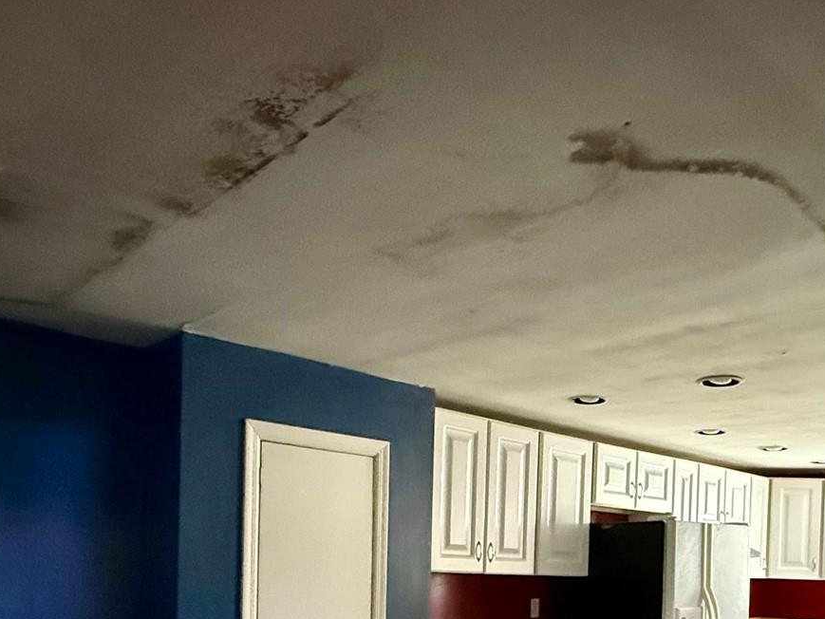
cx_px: 428
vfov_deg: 39.4
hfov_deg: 55.3
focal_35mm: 33
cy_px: 575
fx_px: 787
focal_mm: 2.22
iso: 1250
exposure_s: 1/40
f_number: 2.2
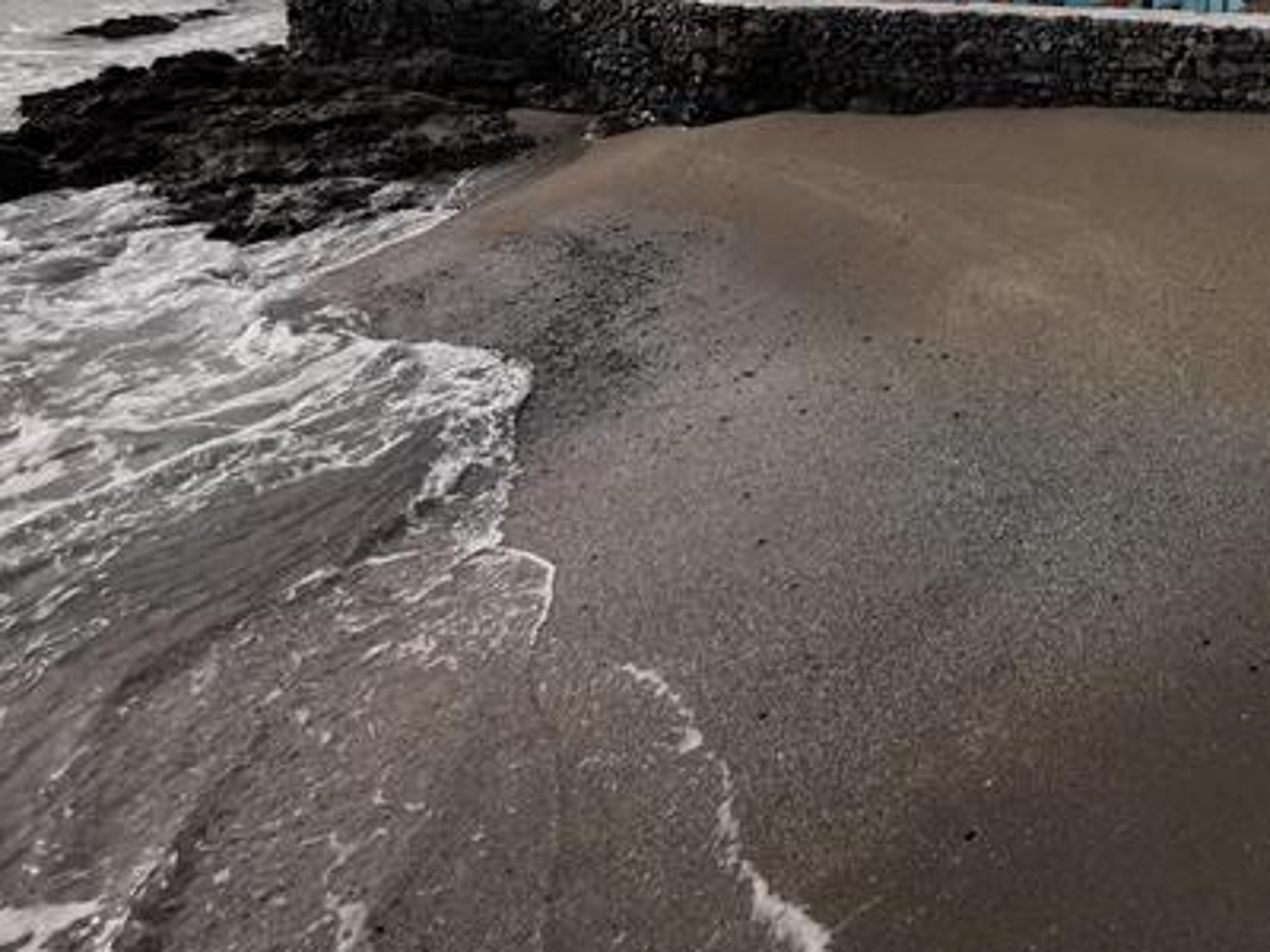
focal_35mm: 32
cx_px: 1165
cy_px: 19
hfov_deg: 49.9
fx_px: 1174
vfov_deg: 39.4
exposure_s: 1/1639
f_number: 2.2
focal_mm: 2.35
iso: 50
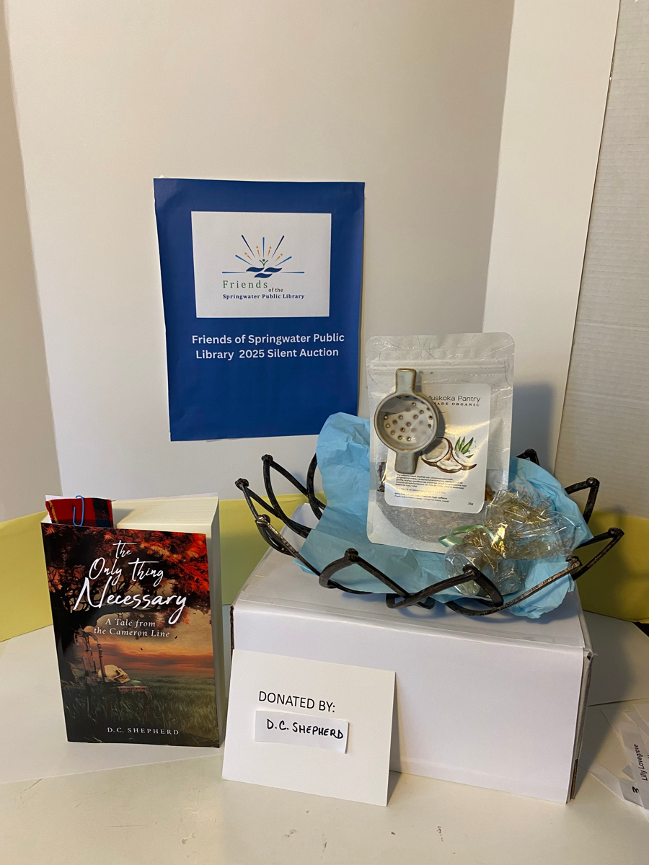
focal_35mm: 26
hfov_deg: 53.1
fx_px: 650
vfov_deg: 67.3
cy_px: 432
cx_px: 324
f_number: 1.8
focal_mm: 4.25
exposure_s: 1/60
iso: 80
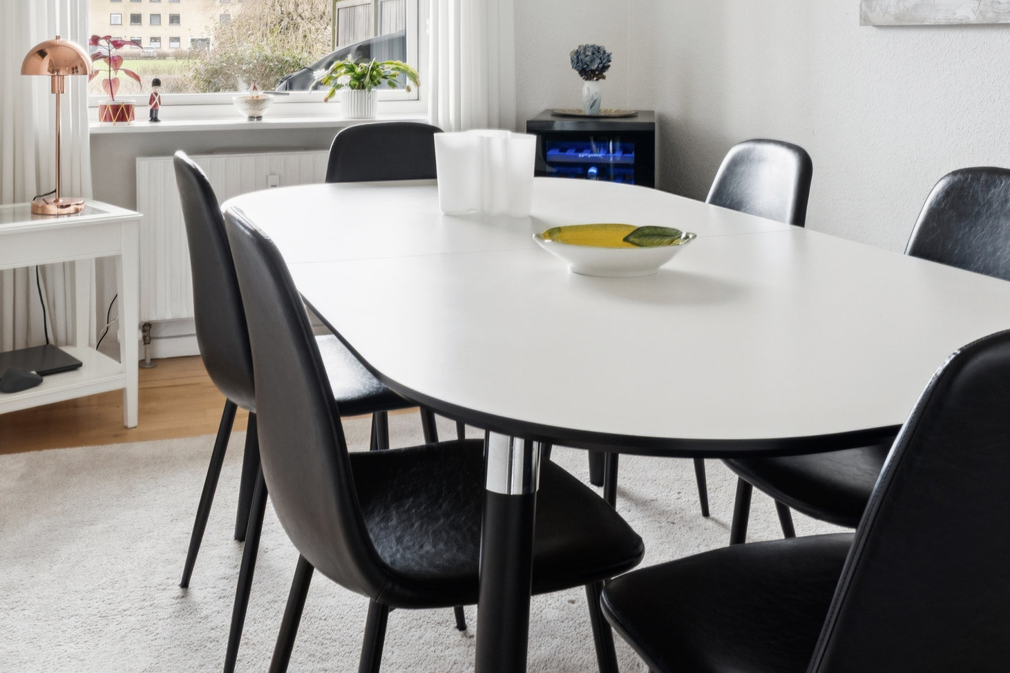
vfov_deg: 32.5
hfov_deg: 49.5
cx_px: 466
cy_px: 64
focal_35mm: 39
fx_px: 1094
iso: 800
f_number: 11
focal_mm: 19
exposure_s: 1/4
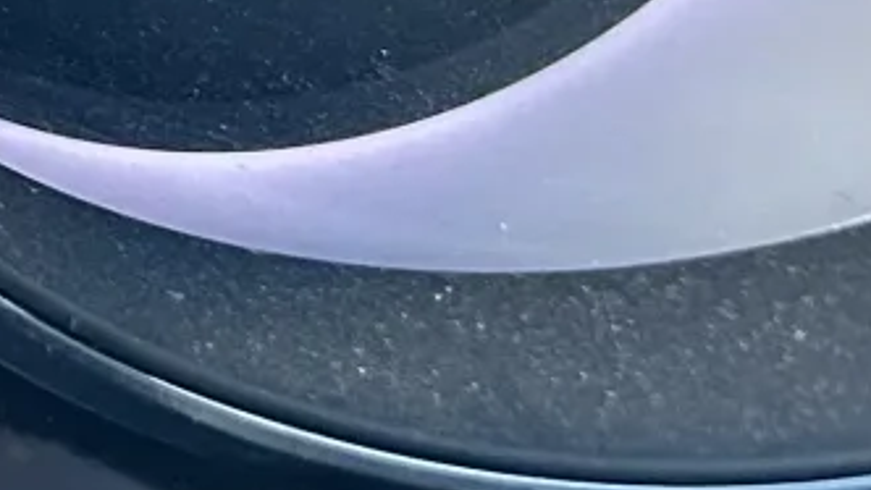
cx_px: -1152
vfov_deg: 6.9
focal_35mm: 164
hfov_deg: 11.2
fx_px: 3789
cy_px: -791
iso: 200
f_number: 1.5
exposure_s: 1/60
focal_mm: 5.7
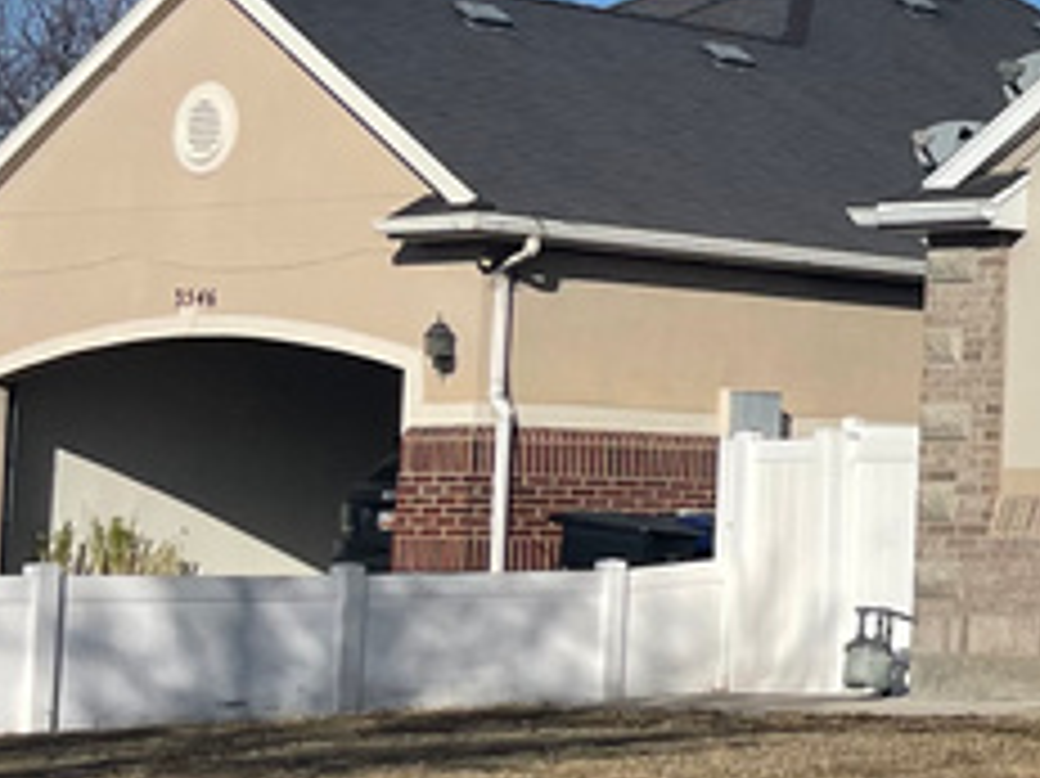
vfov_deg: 13.3
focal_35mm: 111
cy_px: 234
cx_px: 2242
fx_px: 3333
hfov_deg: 14.1
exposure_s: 1/8547
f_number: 1.6
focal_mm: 5.1
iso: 32
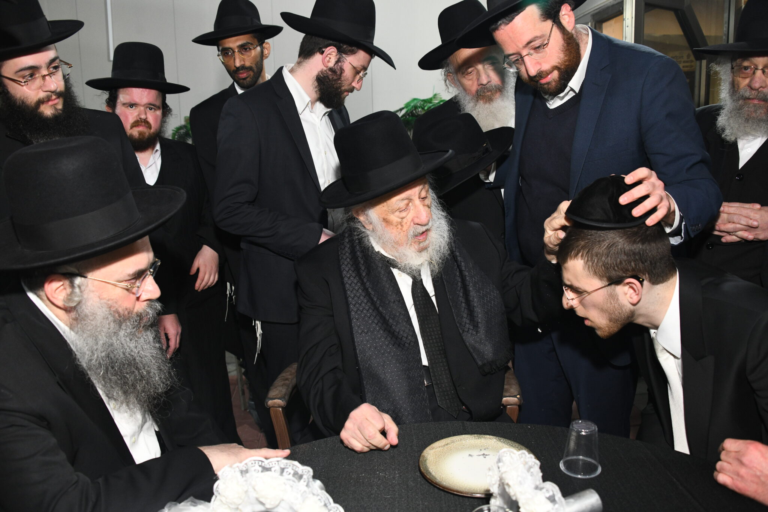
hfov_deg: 65.5
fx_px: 597
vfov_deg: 46.4
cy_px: 256
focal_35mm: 28
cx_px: 384
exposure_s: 1/100
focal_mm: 28
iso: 1250
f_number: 5.6
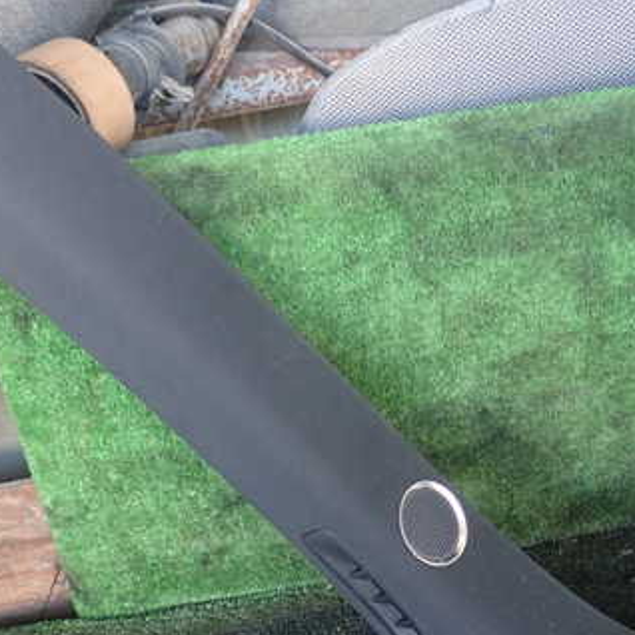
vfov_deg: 34.0
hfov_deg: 34.0
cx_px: 266
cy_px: 333
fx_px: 1038
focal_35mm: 50
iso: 200
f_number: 2.3
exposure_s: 1/40
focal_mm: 5.4
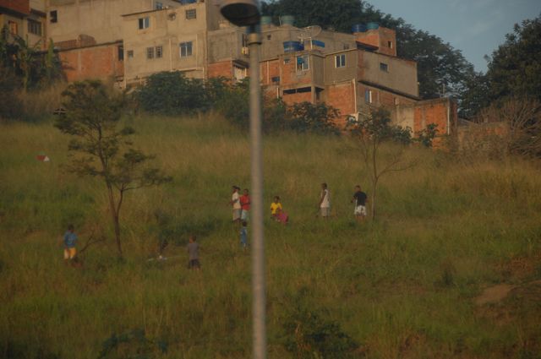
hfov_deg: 11.4
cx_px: 270
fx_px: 2702
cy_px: 180
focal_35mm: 180
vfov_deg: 7.6
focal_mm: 120
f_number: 5.3
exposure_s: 1/500
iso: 500
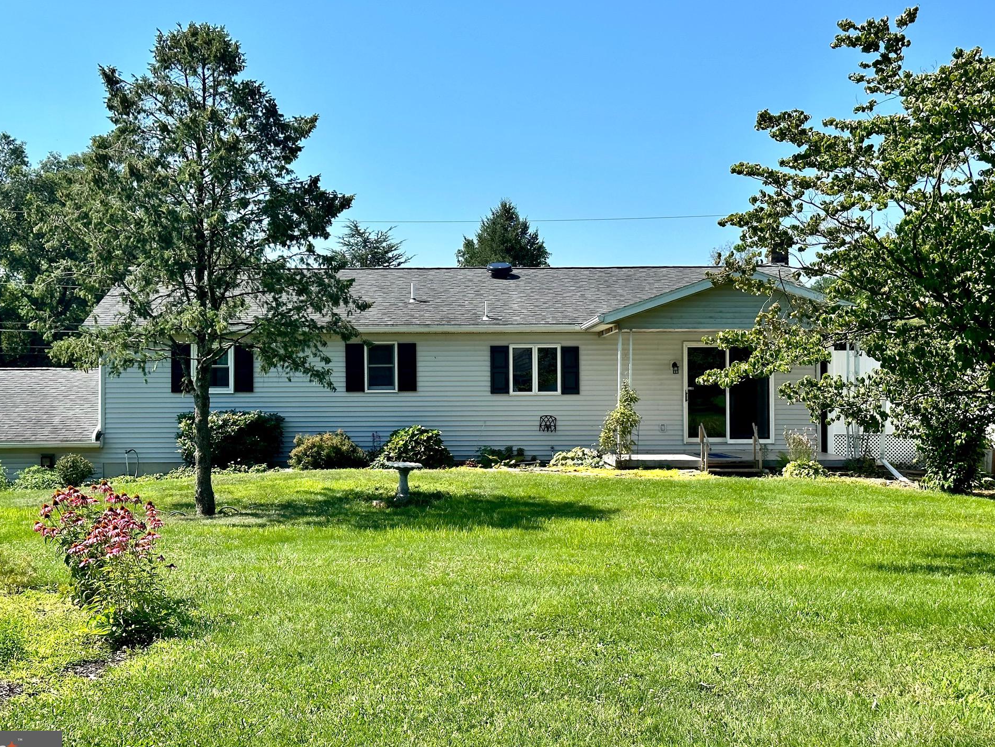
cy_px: 369
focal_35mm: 52
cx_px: 470
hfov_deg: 36.8
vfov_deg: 28.0
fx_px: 1495
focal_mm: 6.86
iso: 64
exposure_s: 1/3155
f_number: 1.78
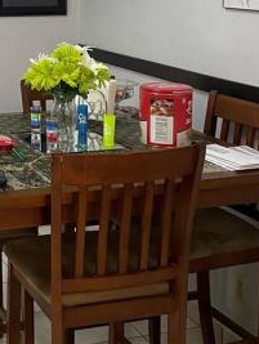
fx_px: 697
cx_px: -9
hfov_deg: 20.3
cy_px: 36
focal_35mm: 70
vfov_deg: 26.8
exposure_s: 1/60
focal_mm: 4.2
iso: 80
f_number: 1.6
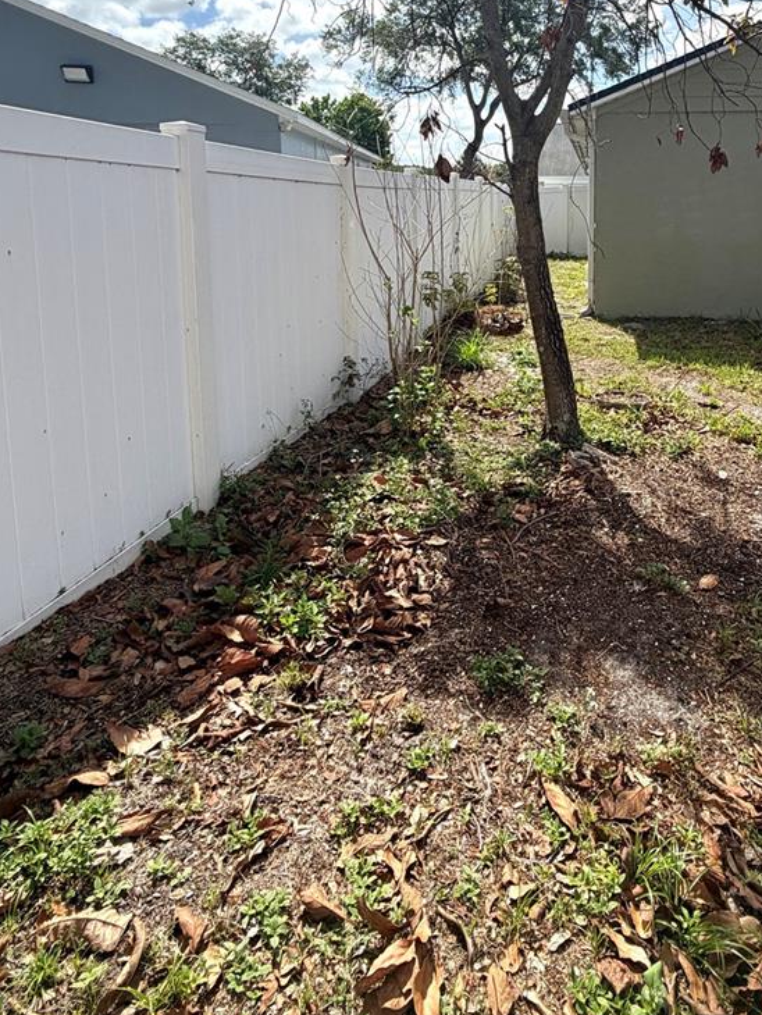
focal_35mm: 23
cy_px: 285
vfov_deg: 70.2
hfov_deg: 57.2
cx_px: 527
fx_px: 675
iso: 25
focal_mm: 2.22
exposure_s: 1/1312
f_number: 2.2
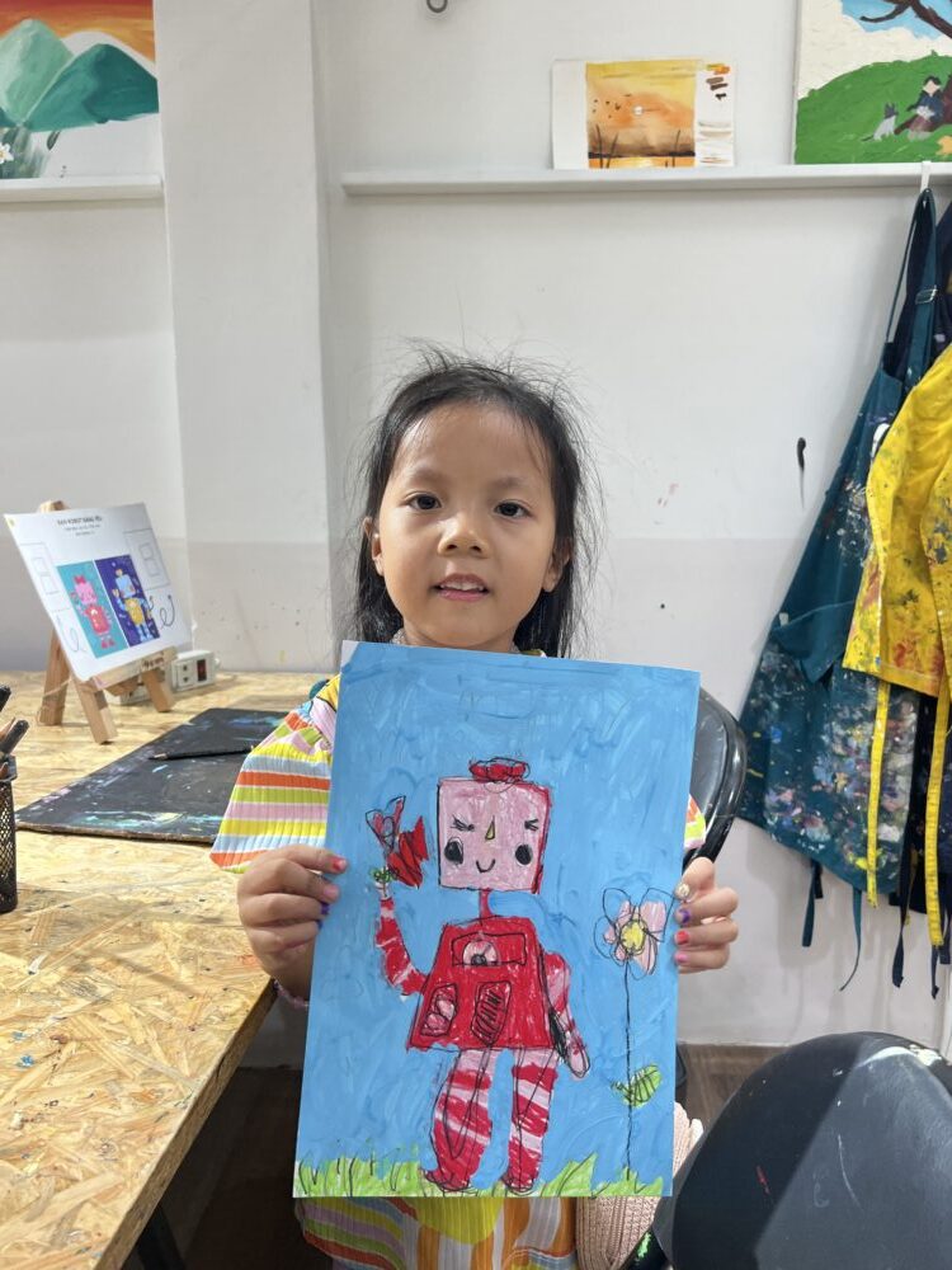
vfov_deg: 67.3
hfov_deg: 53.1
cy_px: 635
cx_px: 476
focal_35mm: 26
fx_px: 953
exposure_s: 1/100
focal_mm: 5.7
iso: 80
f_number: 1.5
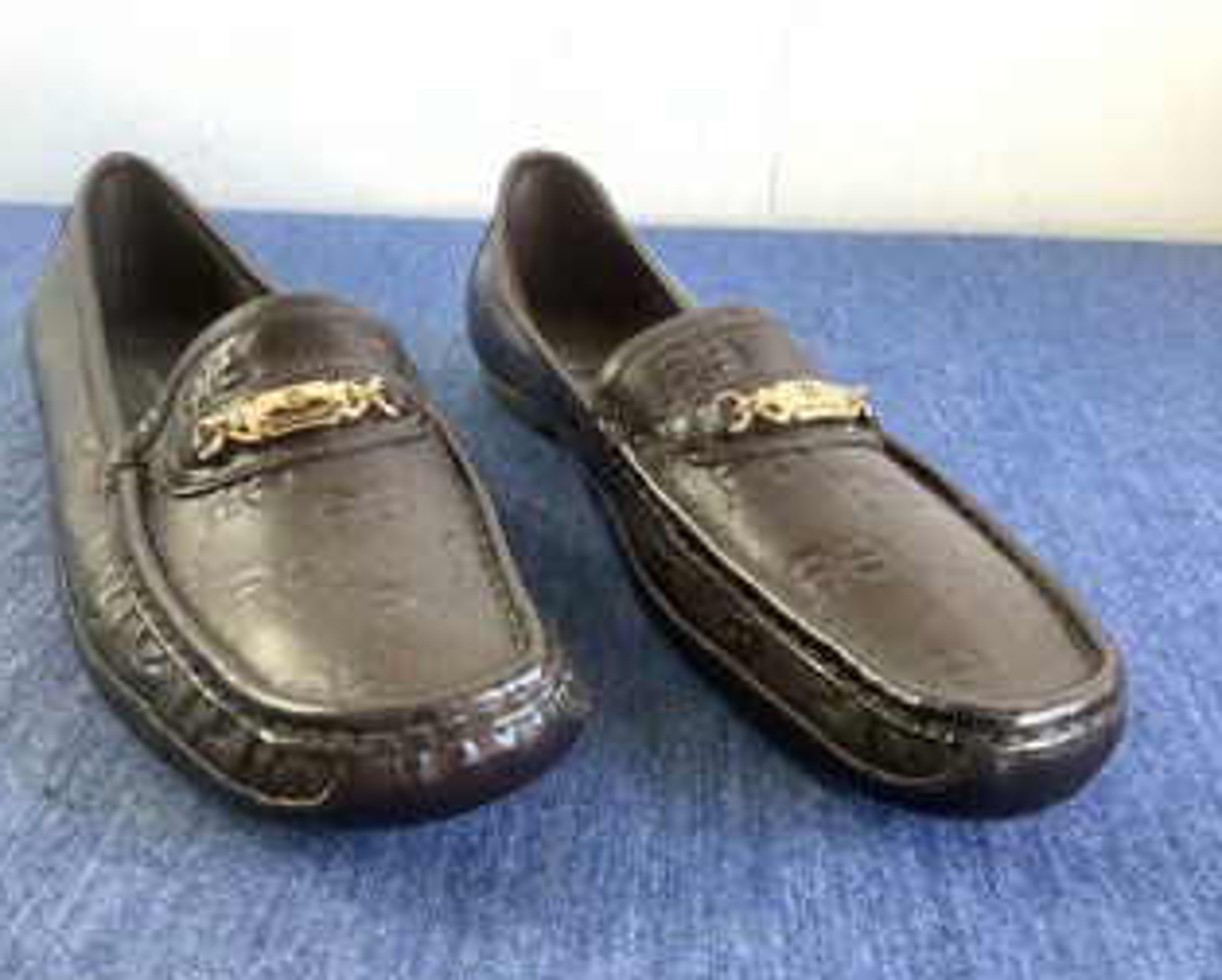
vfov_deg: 44.6
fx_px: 1195
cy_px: 496
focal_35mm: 33
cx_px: 586
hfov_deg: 54.1
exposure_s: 1/50
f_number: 2.4
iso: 160
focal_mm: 3.3
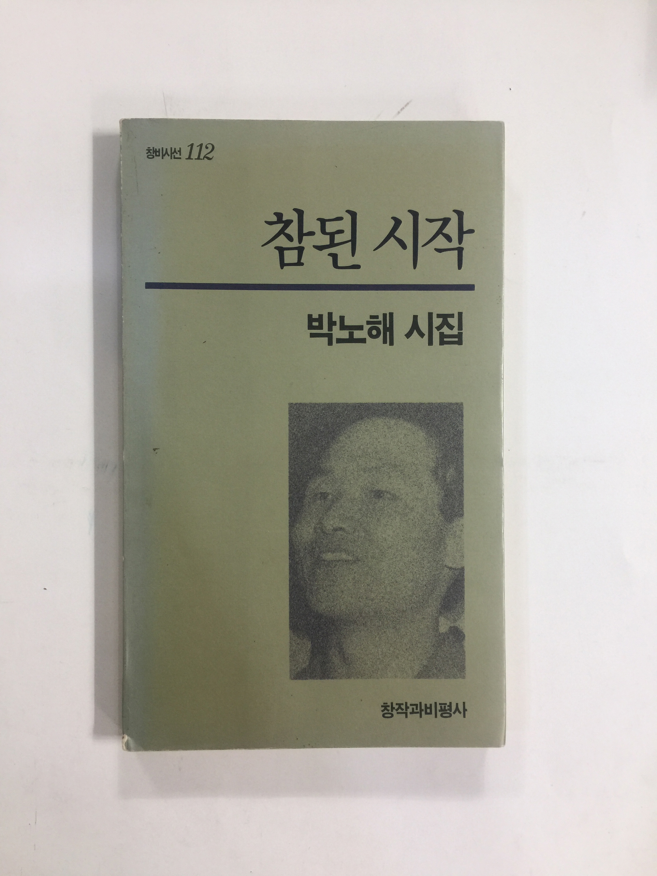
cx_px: 328
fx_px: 734
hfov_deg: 48.2
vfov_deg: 61.7
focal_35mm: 29
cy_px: 438
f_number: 2.2
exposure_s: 1/15
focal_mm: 4.15
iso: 40
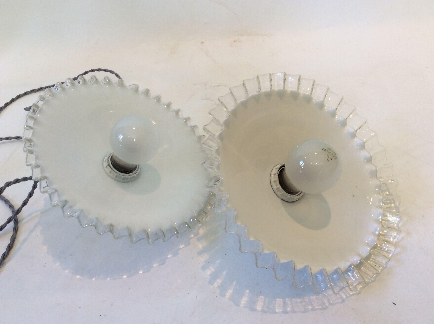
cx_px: 217
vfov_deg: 44.1
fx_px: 401
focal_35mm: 32
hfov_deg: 56.9
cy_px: 162
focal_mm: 3.3
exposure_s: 1/25
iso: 40
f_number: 2.4
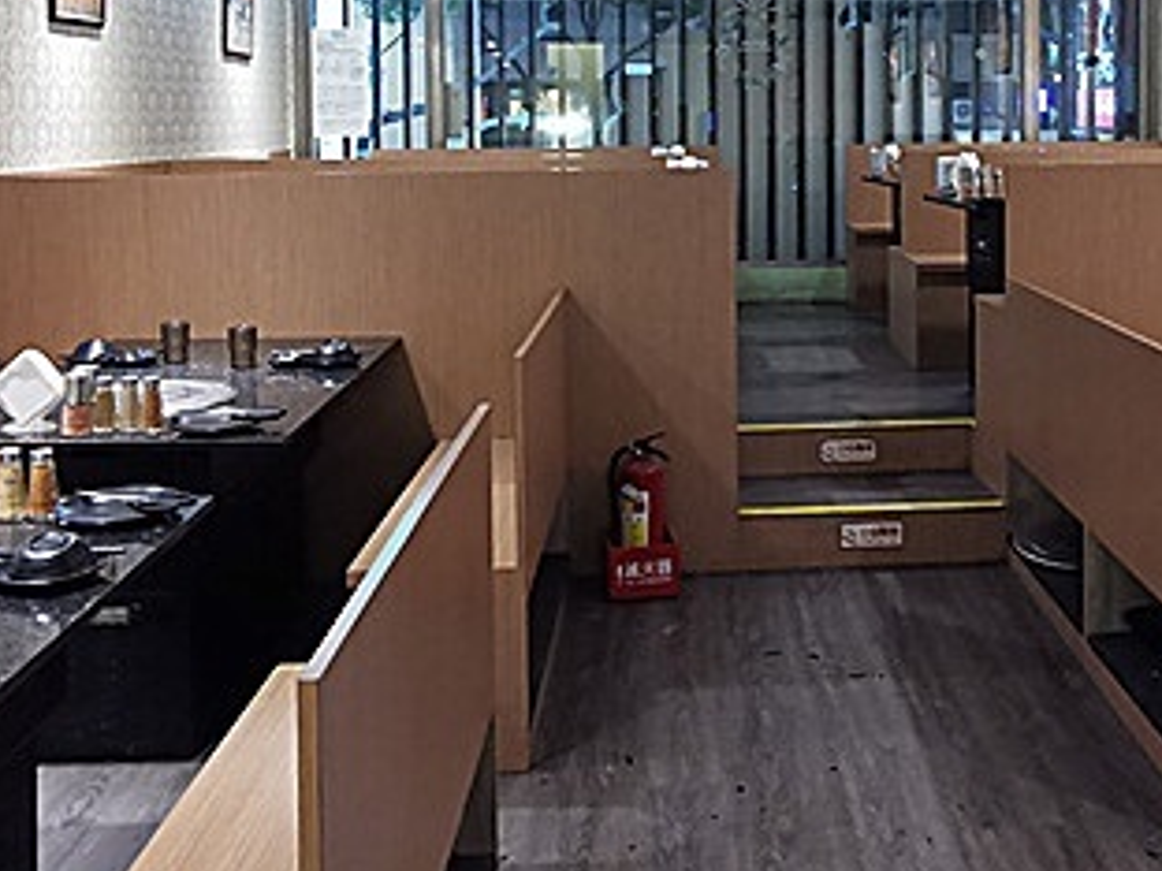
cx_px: 726
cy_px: 164
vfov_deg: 34.0
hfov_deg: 45.4
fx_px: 1376
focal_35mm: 41
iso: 640
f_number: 2.2
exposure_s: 1/17.1
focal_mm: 2.35
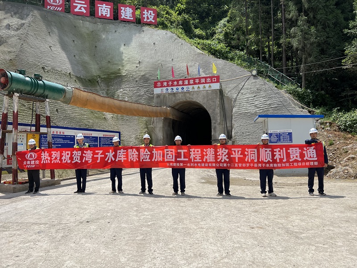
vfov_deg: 53.1
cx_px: 178
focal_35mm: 26
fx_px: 268
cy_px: 134
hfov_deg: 67.3
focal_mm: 5.7
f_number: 1.5
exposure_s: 1/4831
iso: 50
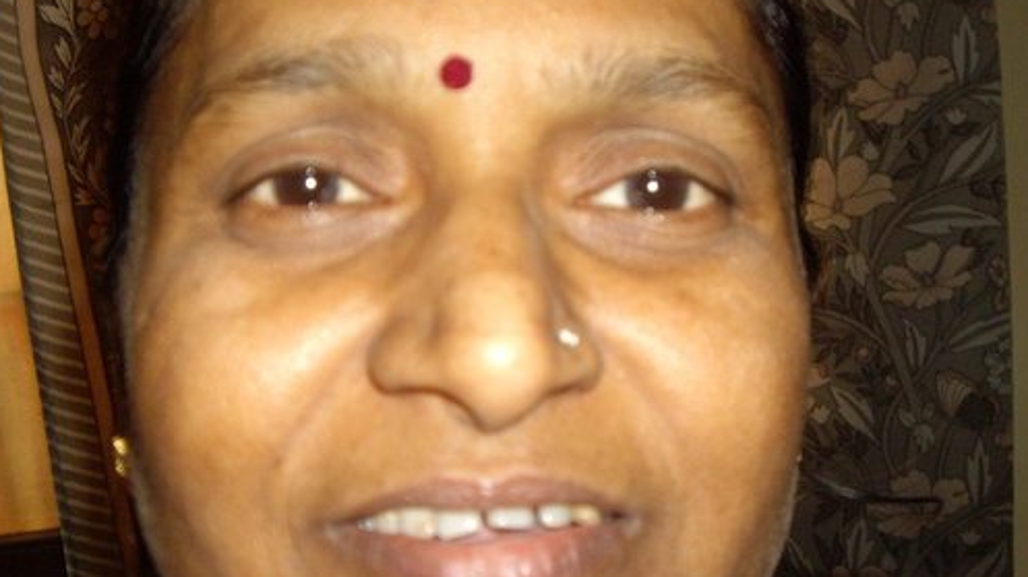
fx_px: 1798
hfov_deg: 31.9
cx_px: 472
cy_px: 304
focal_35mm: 66
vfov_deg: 18.2
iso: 200
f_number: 3
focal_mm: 7.6
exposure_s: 1/50
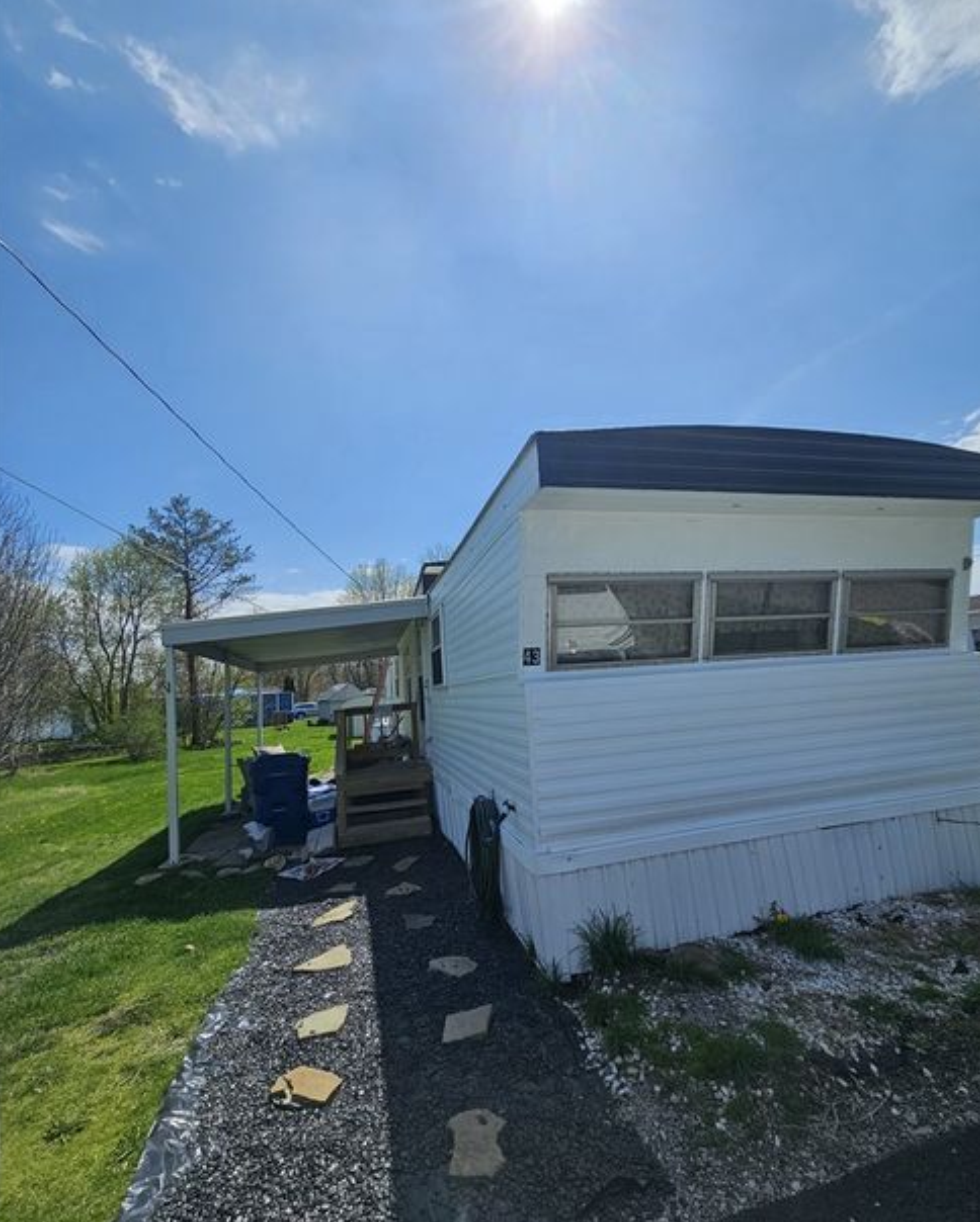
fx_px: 507
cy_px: 602
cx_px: 496
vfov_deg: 100.7
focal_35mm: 14
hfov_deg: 88.0
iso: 50
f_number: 2.2
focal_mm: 2.2
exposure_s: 1/4233
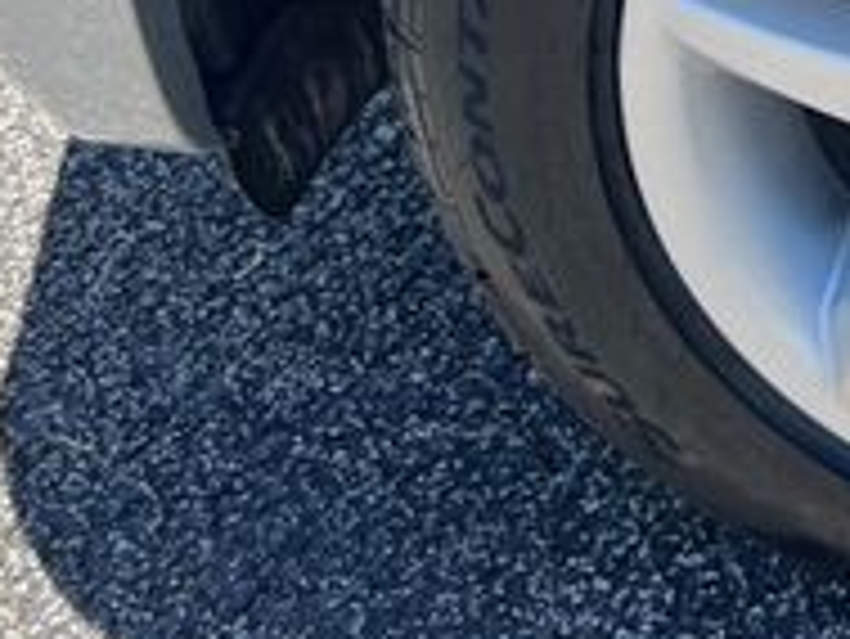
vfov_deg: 15.8
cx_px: 1327
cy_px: -234
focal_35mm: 88
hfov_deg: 19.1
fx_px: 2162
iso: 50
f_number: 1.5
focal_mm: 5.7
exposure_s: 1/718
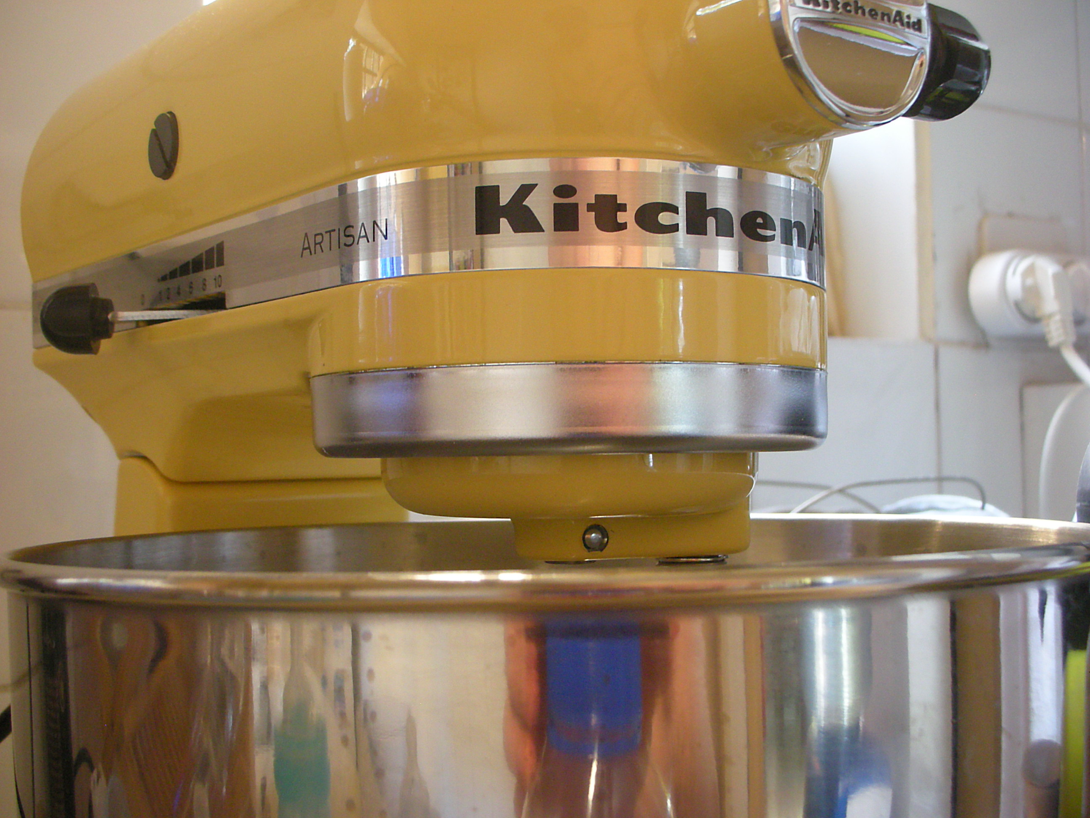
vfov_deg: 31.5
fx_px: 1448
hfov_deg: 41.2
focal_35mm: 46
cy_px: 409
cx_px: 545
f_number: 3.2
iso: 200
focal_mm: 7.7
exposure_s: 1/8.3
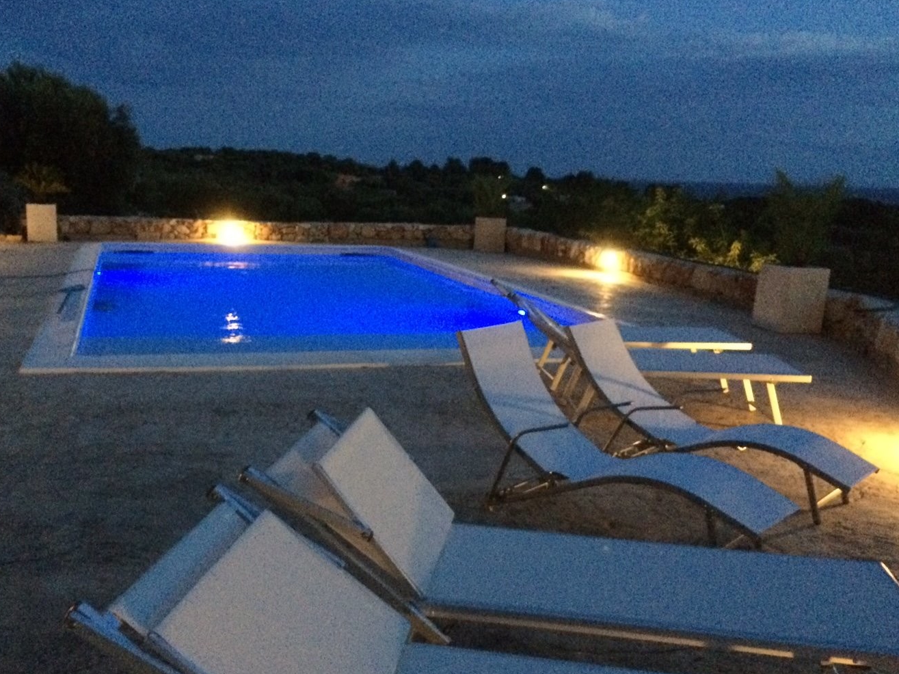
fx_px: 935
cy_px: 383
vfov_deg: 39.6
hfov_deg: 51.2
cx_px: 397
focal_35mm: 36
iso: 640
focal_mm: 4.15
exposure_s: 1/17
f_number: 2.2
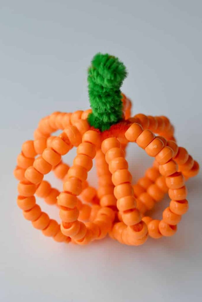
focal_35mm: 75
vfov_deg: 27.0
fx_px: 631
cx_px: 101
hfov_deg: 18.2
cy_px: 151
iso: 200
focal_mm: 50
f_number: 3.5
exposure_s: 1/125
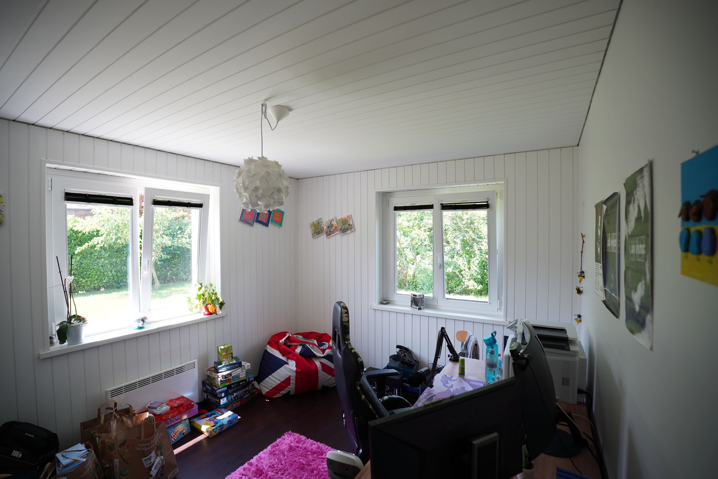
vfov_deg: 75.1
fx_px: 311
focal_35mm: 16
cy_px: 240
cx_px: 359
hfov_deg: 98.2
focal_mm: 10.4
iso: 100
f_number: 2.8
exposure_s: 1/50
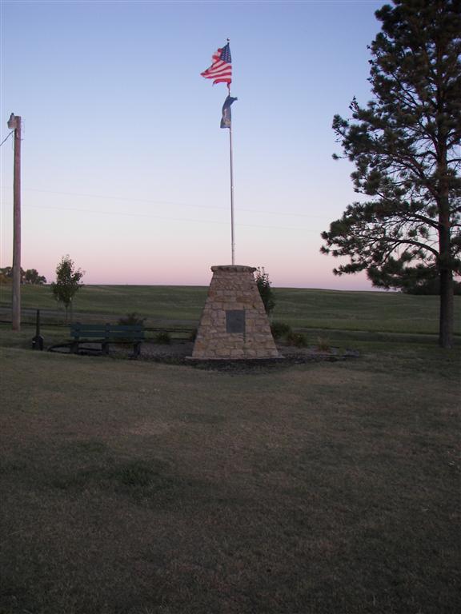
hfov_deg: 39.7
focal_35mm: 36
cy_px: 307
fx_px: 639
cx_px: 230
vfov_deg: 51.4
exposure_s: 1/80
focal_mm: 6
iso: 64
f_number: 2.8
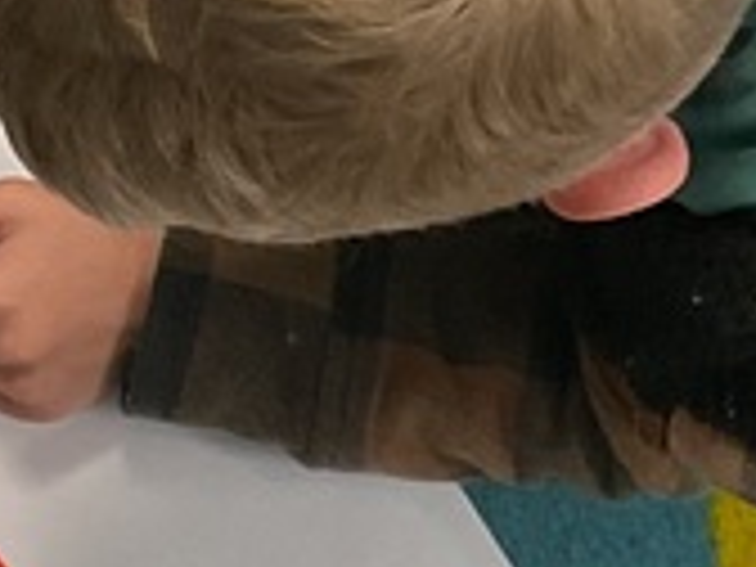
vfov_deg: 8.3
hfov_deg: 11.0
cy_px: -4
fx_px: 3866
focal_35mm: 177
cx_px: -90
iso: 160
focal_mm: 3
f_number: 1.8
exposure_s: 1/60
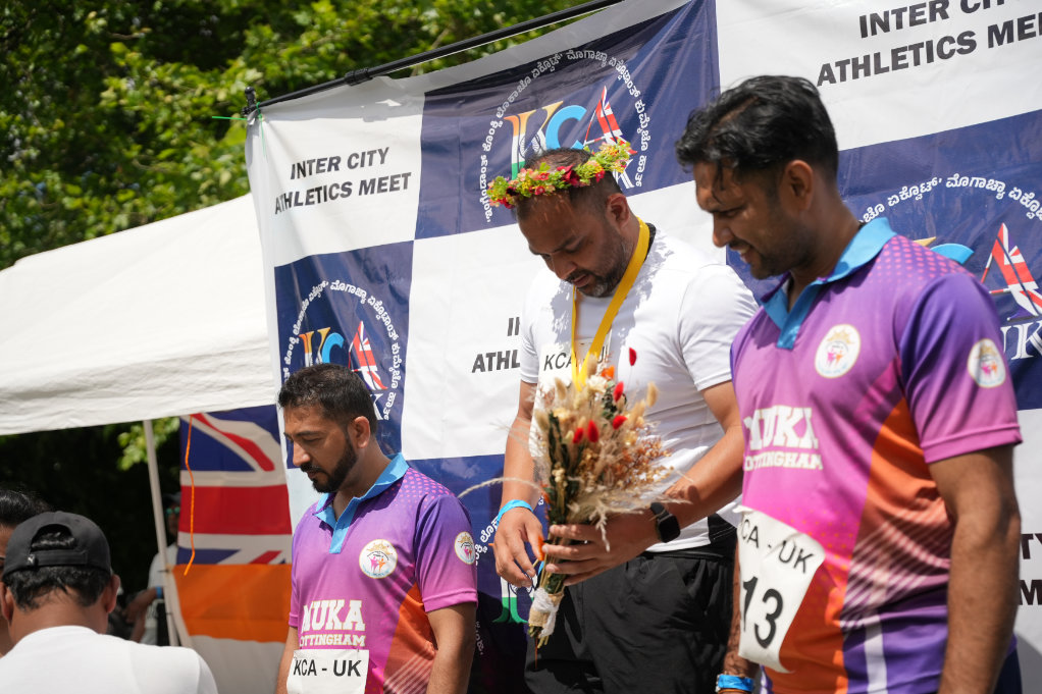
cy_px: 347
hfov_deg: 40.0
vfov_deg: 27.2
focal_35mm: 50
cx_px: 521
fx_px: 1432
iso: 250
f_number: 2.8
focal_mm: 49.5
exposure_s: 1/6400
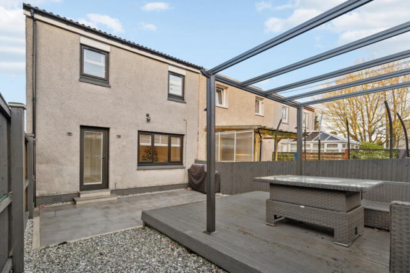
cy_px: 136
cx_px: 205
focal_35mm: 16
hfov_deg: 96.7
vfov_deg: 73.8
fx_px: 182
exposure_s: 1/50
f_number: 8
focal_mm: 16
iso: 400
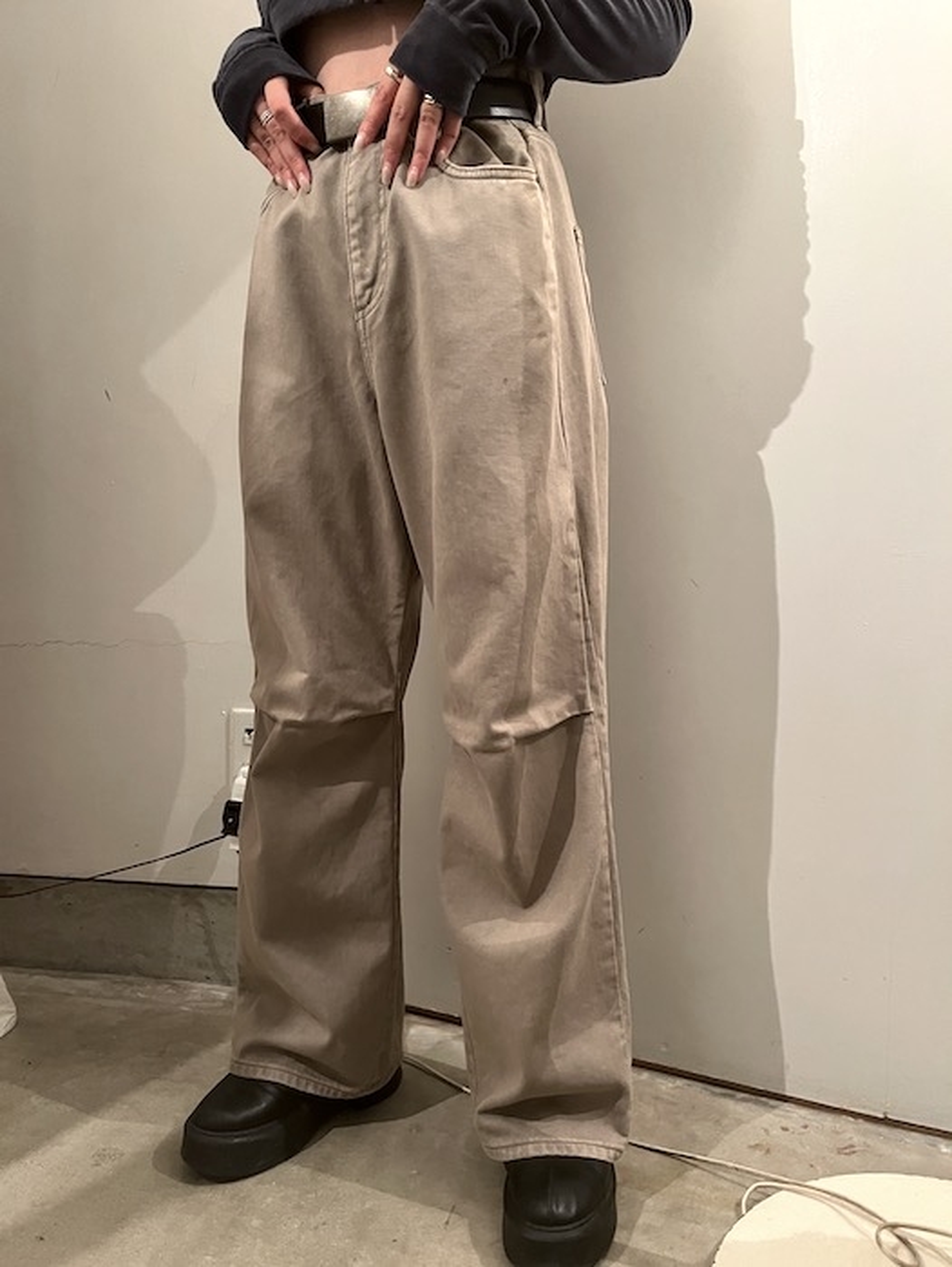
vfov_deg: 67.3
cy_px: 634
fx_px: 952
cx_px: 476
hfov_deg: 53.1
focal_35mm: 26
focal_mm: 5.1
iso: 400
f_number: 1.6
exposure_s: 1/60
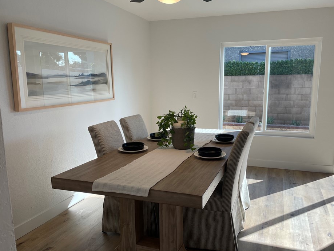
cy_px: 132
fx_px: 280
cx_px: 183
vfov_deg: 48.2
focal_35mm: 29
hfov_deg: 61.5
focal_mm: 4.2
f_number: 1.6
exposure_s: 1/350
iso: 32
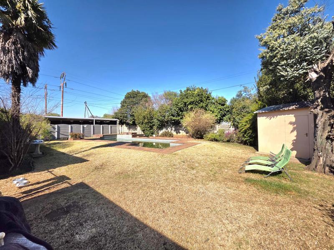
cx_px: 167
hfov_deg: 106.2
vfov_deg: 89.9
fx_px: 125
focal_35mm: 13
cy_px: 125
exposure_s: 1/2000
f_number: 1.9
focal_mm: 2.2
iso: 40
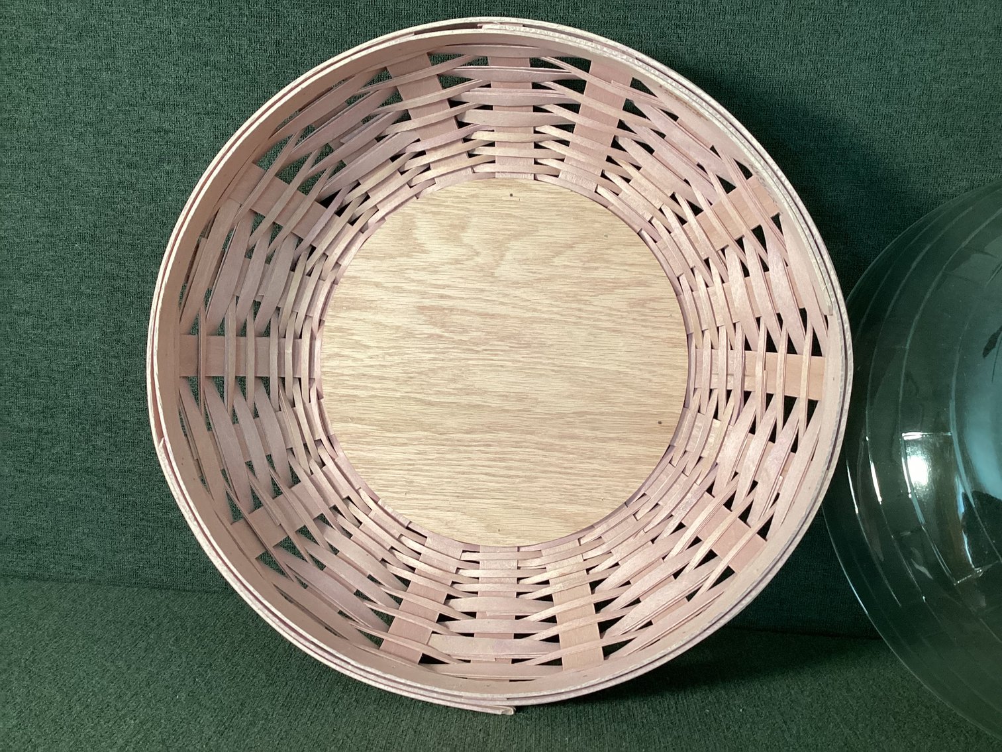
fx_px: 897
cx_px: 501
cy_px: 376
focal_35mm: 31
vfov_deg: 45.4
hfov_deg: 58.3
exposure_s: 1/60
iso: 160
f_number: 2.4
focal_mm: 3.3
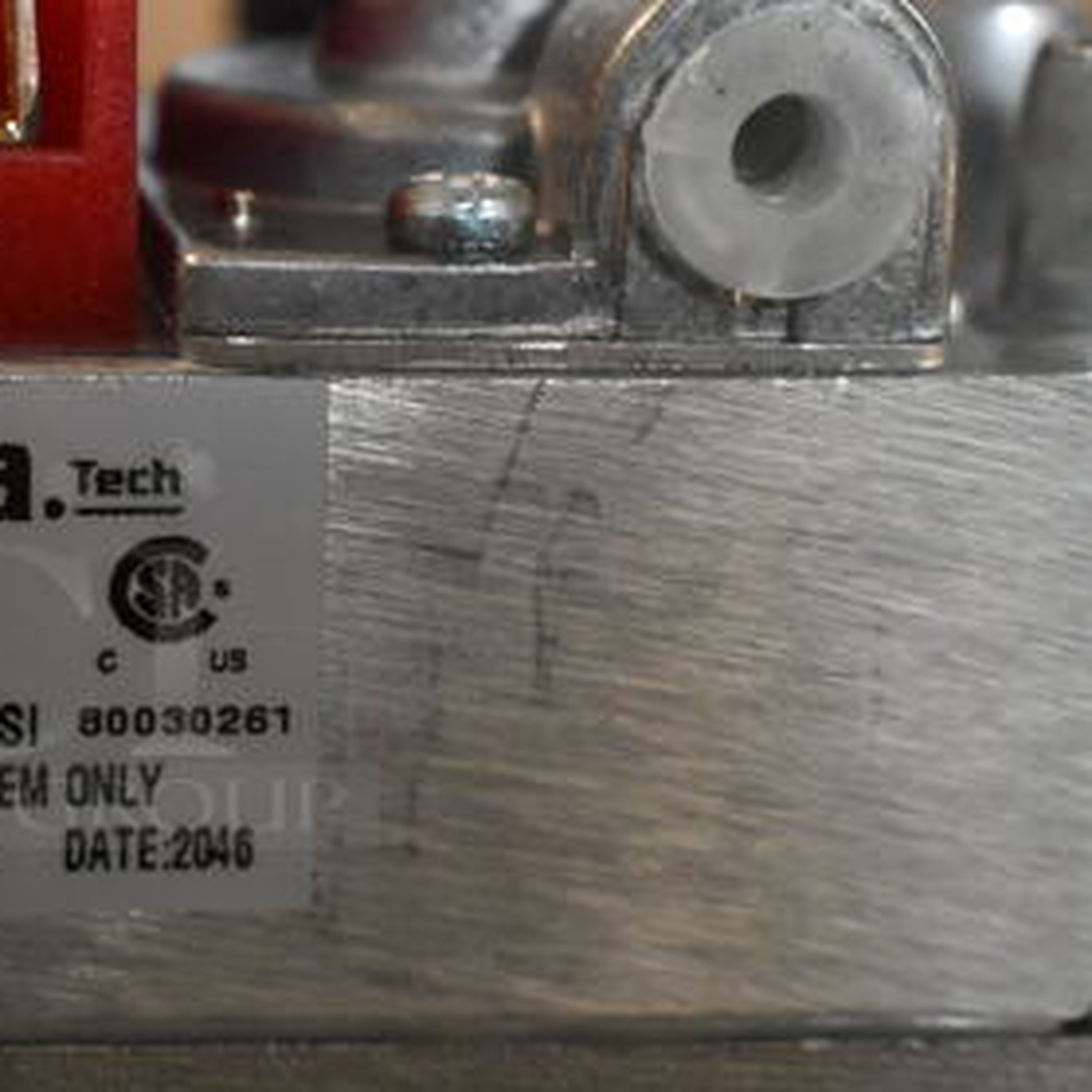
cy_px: 642
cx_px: -55
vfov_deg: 16.4
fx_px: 3783
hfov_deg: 16.0
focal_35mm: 106
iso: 4000
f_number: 6.3
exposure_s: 1/60
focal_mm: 38
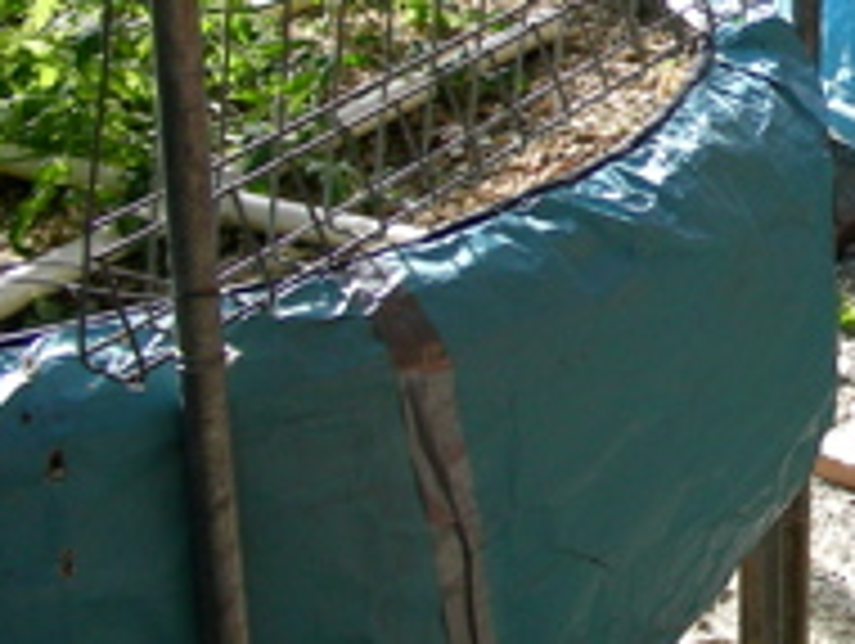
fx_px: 2374
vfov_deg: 15.3
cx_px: 1022
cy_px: 59
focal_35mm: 96
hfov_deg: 19.3
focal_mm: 6.3
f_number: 3.5
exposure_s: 1/59.8
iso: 50
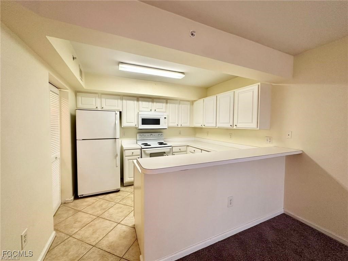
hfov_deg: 102.1
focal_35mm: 14
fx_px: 141
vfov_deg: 85.7
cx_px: 174
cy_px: 130
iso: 160
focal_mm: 2.22
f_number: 2.2
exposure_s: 1/60
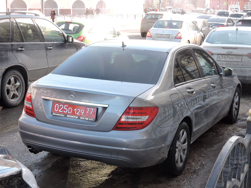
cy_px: 94
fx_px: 435
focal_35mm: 60
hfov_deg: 32.2
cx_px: 126
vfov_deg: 24.4
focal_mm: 10.7
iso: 100
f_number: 4.2
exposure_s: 1/80
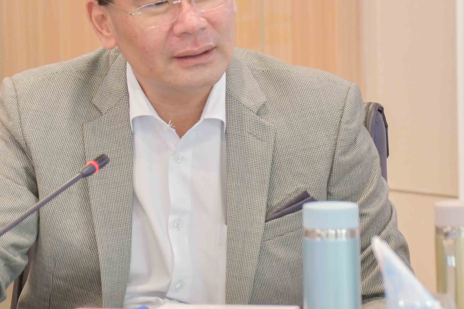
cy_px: 82
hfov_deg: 7.7
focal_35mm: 268
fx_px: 3454
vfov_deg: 5.1
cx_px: 174
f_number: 5.6
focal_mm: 90
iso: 1000
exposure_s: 1/60
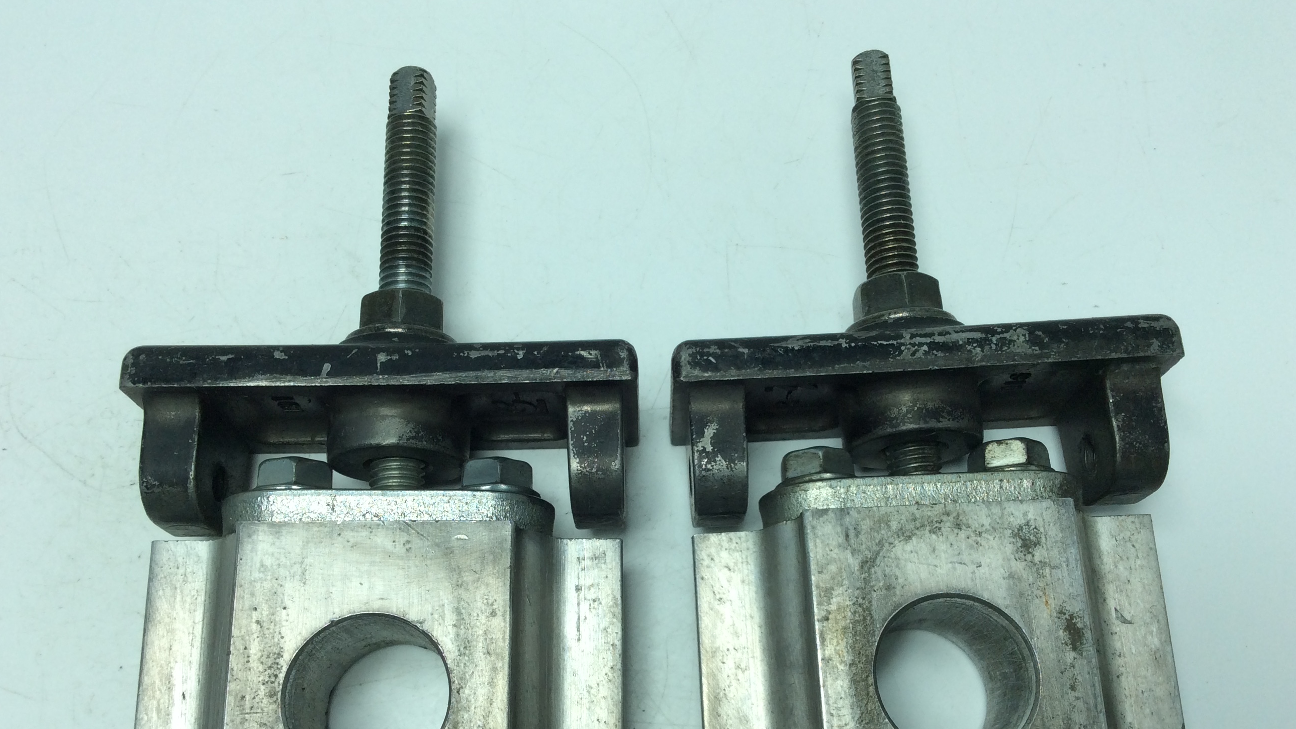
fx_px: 1203
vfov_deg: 33.5
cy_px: 470
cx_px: 649
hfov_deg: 56.6
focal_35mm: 35
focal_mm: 3.3
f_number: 2.4
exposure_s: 1/447
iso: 32
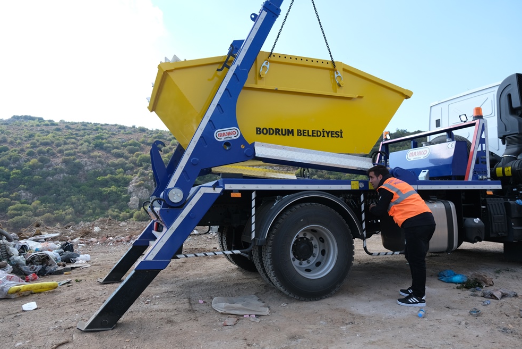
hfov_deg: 71.5
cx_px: 261
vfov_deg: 51.3
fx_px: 363
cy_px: 172
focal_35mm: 25
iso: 400
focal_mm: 16
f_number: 4
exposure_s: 1/1000
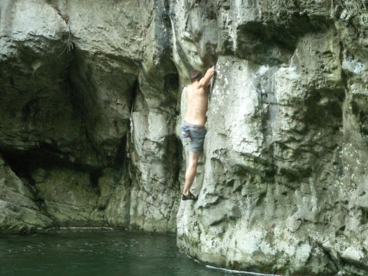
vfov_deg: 13.3
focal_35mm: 111
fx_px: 1180
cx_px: 184
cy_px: 138
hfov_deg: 17.7
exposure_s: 1/8
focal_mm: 23.1
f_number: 3.8
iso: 160
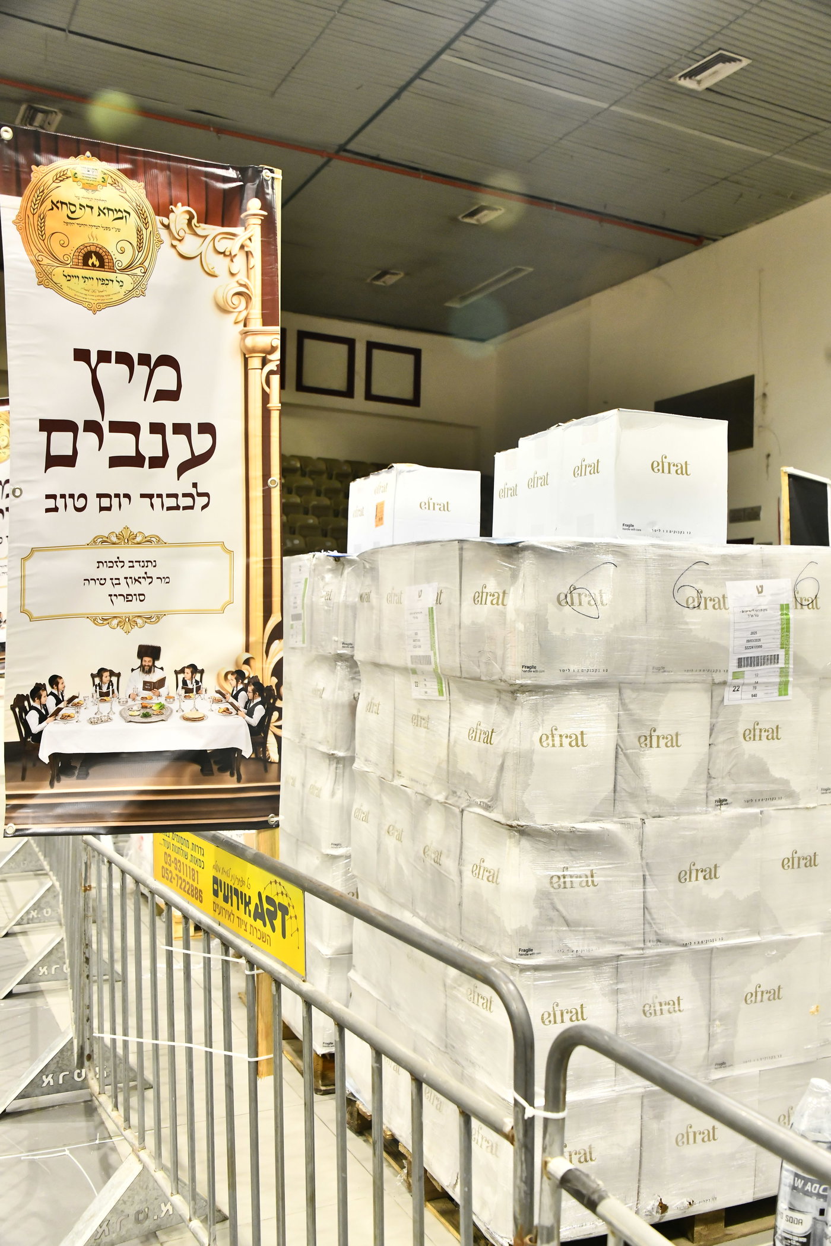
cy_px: 623
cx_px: 416
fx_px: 1108
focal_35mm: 32
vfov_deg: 58.7
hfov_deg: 41.1
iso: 2500
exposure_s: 1/80
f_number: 5.6
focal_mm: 32
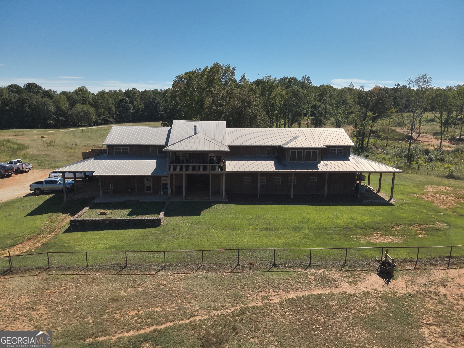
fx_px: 322
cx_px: 232
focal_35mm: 24
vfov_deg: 56.8
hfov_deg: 71.6
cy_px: 174
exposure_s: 1/1500
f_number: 2.8
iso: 100
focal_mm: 4.4
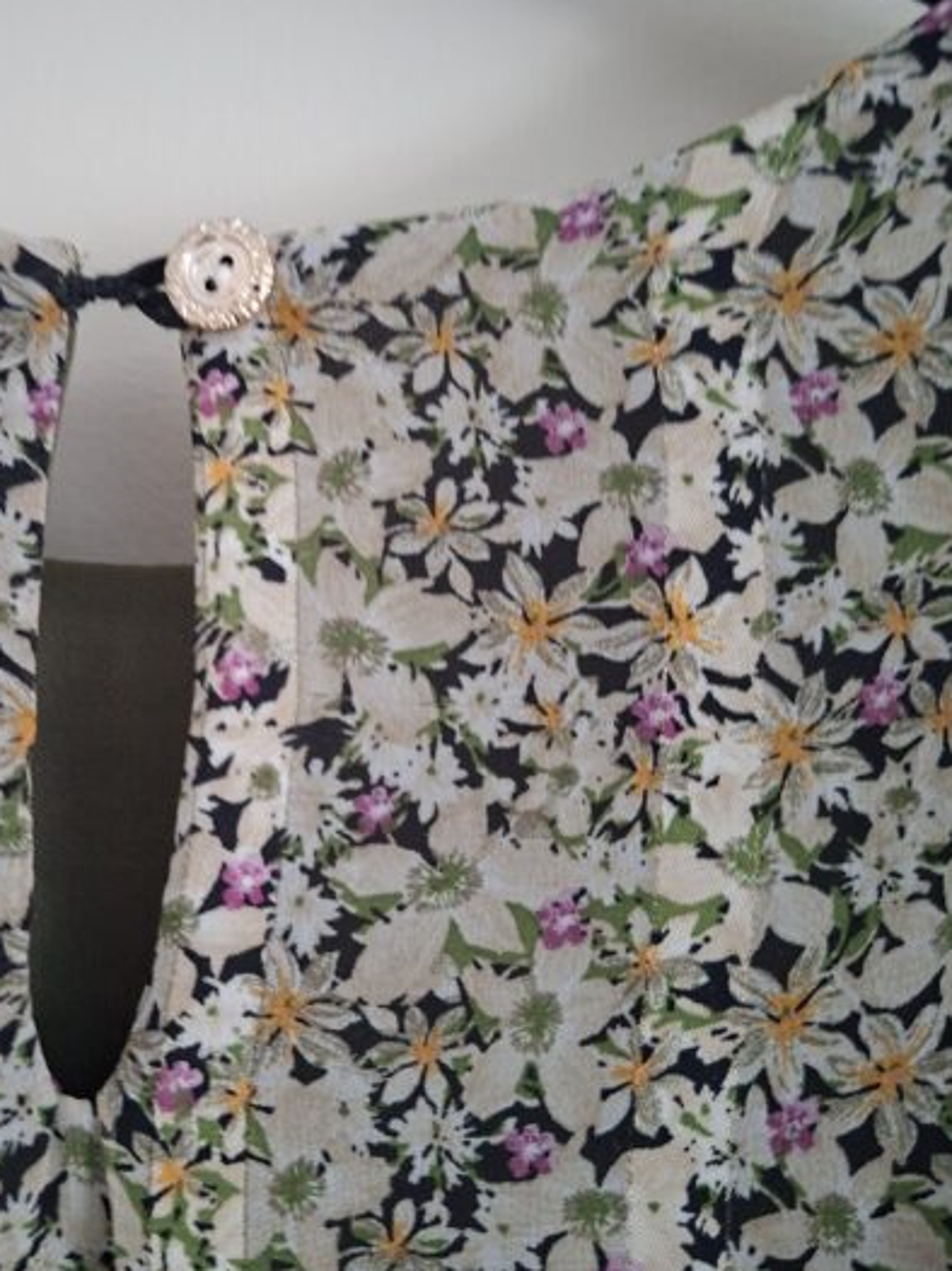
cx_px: 307
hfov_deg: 40.1
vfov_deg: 52.6
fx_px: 1284
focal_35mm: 35
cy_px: 602
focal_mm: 5.54
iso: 500
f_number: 1.8
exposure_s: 1/25
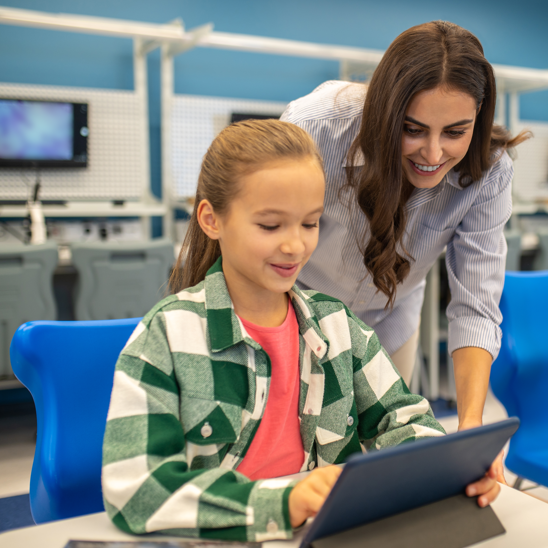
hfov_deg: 37.2
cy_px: 276
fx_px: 806
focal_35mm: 45
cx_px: 363
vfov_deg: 37.6
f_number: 2.2
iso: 250
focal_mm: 35
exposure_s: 1/200
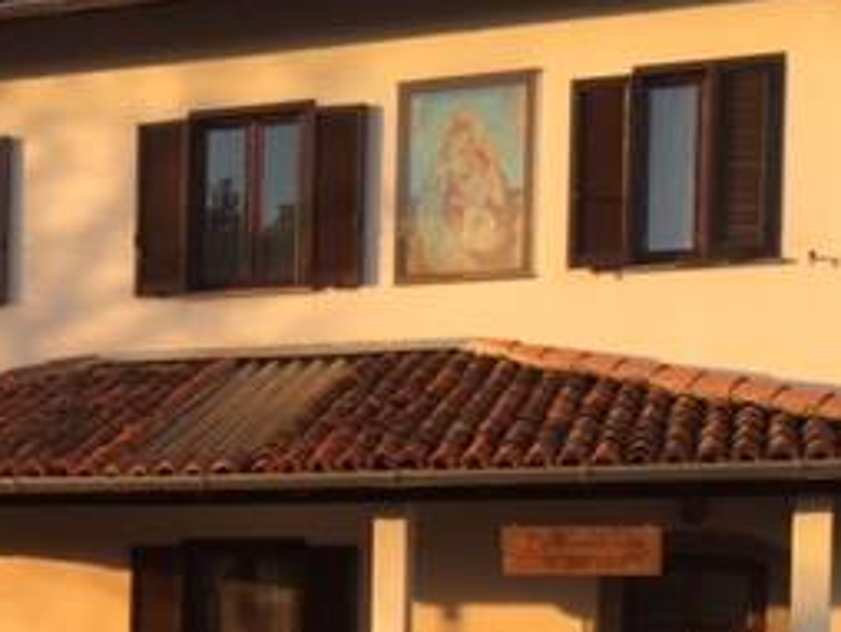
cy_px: 655
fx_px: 1775
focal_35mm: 73
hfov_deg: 25.7
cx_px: 66
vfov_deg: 19.5
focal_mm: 4.15
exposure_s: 1/412
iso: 32
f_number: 2.2
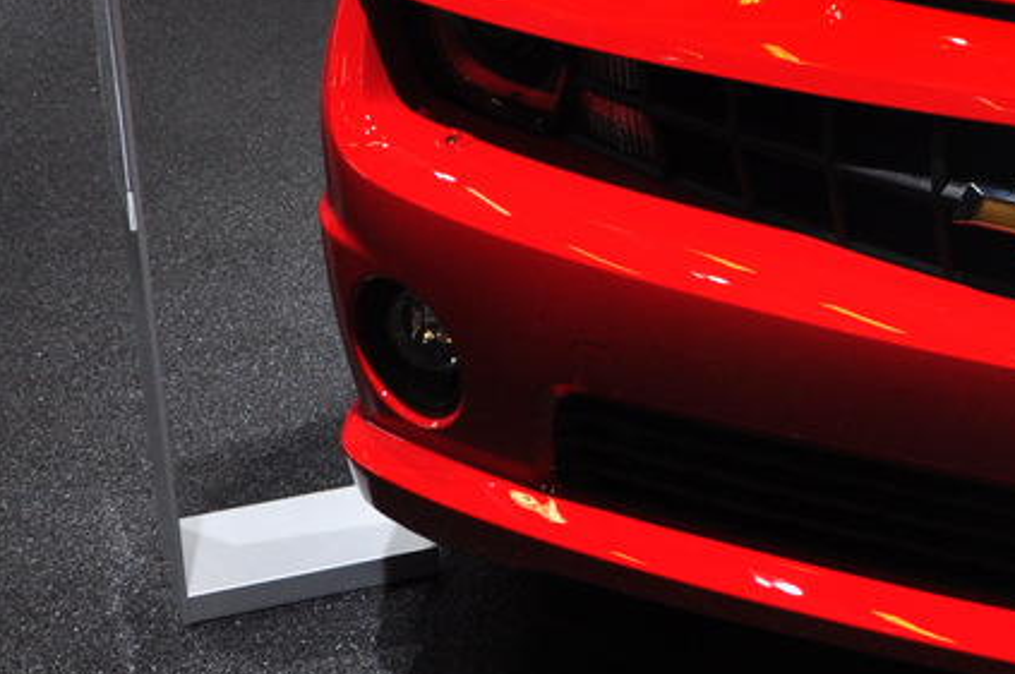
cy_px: -61
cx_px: 1221
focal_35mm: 106
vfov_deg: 12.6
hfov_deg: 18.2
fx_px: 2997
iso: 280
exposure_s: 1/60
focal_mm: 25
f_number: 8
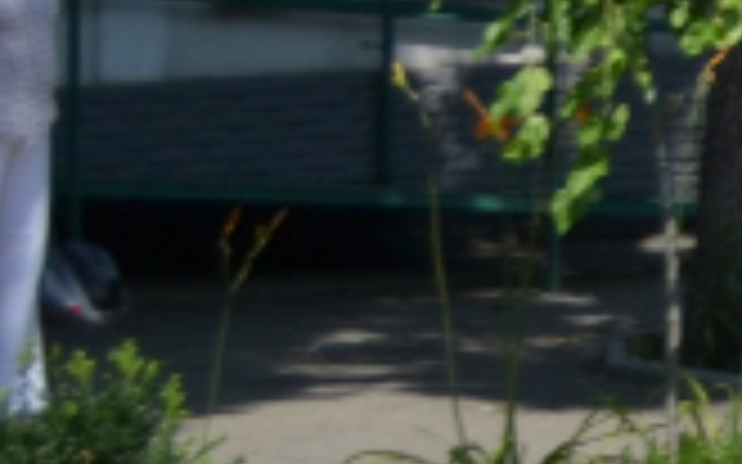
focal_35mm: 267
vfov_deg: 4.9
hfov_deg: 6.7
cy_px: -356
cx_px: 2685
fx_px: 5397
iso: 100
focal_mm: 24
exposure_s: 1/1000
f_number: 4
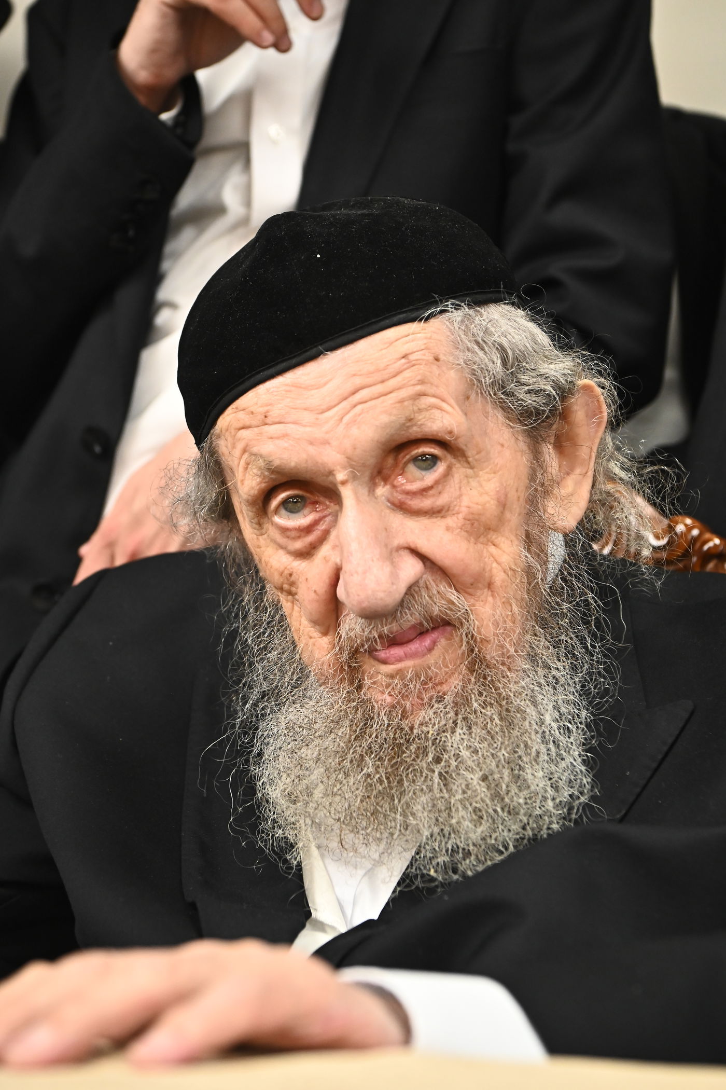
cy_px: 545
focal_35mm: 70
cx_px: 363
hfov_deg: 19.5
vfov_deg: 28.8
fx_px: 2118
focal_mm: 70
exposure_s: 1/200
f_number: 5.6
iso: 3200
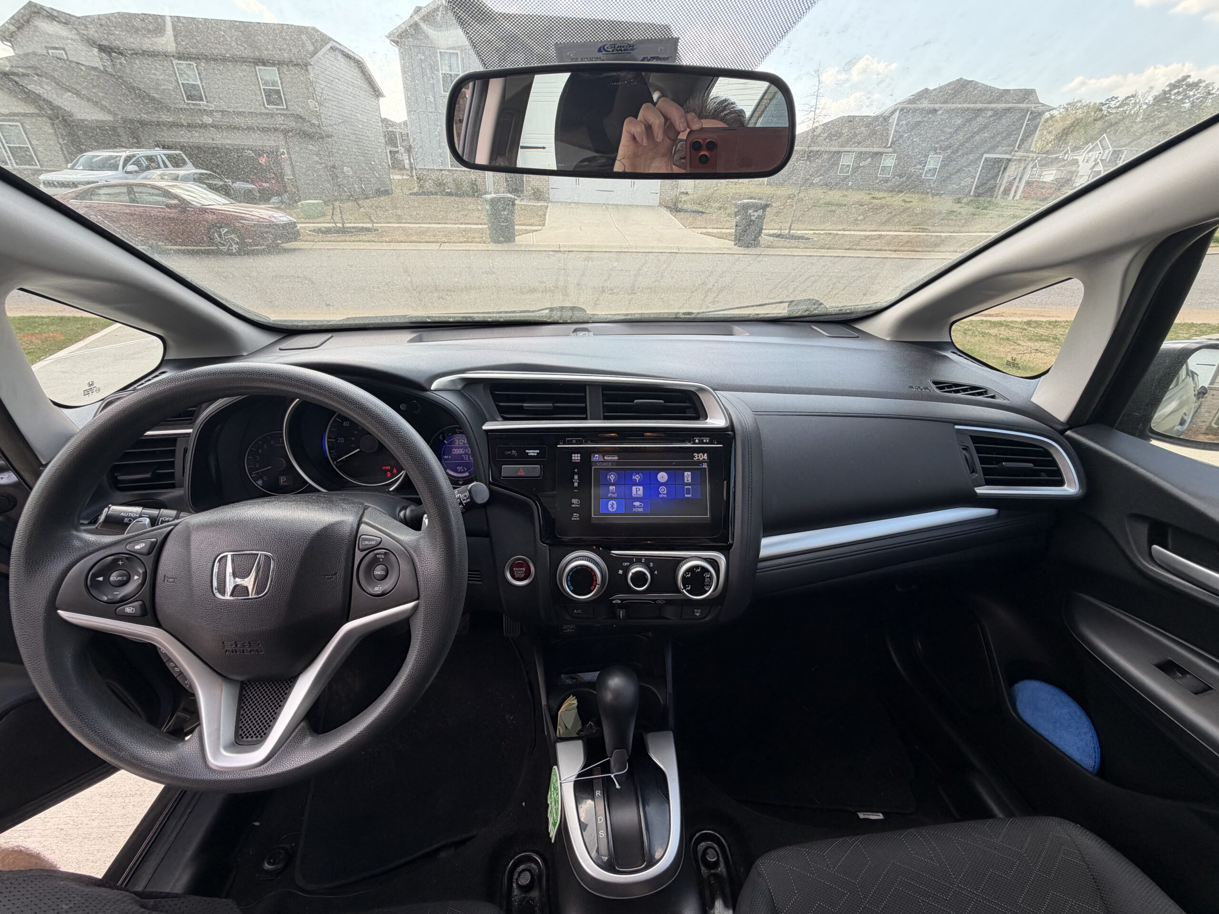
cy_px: 457
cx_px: 610
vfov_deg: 85.7
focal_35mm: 14
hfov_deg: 102.1
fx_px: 493
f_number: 2.2
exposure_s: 1/210
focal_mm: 2.22
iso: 40
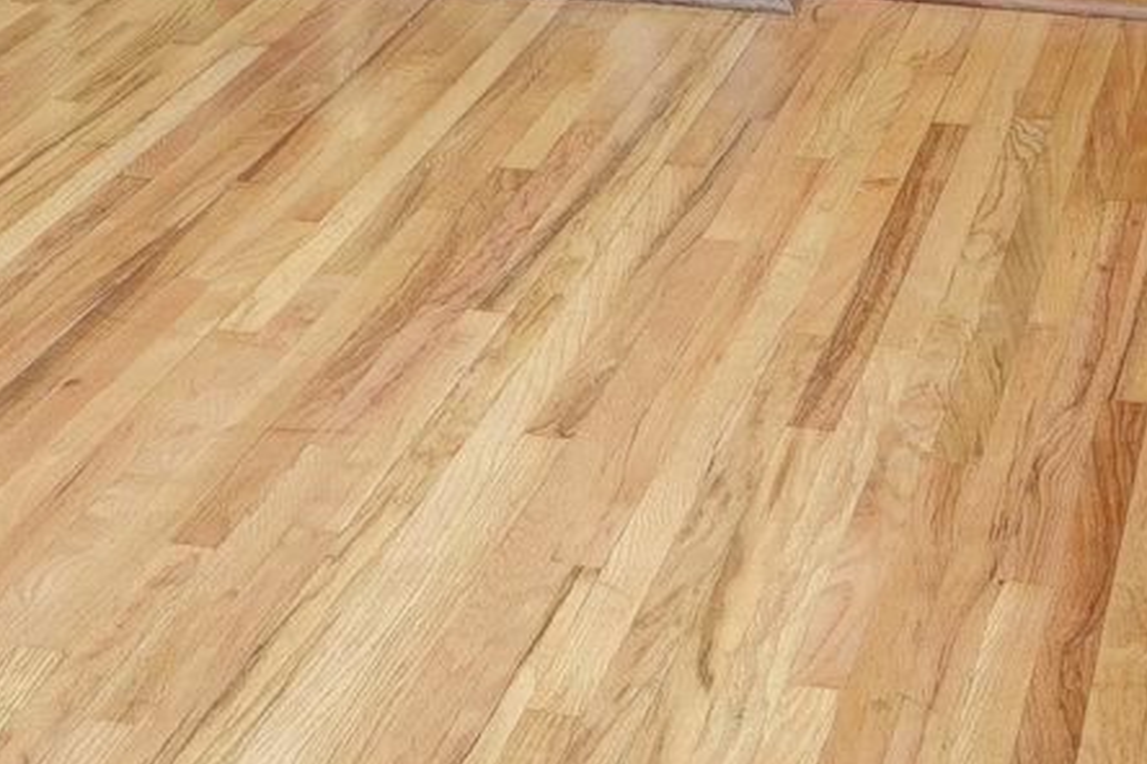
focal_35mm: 108
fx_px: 3441
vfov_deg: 10.9
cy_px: -1025
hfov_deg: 18.8
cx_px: 248
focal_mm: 16
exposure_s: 1/5
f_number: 8
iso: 100
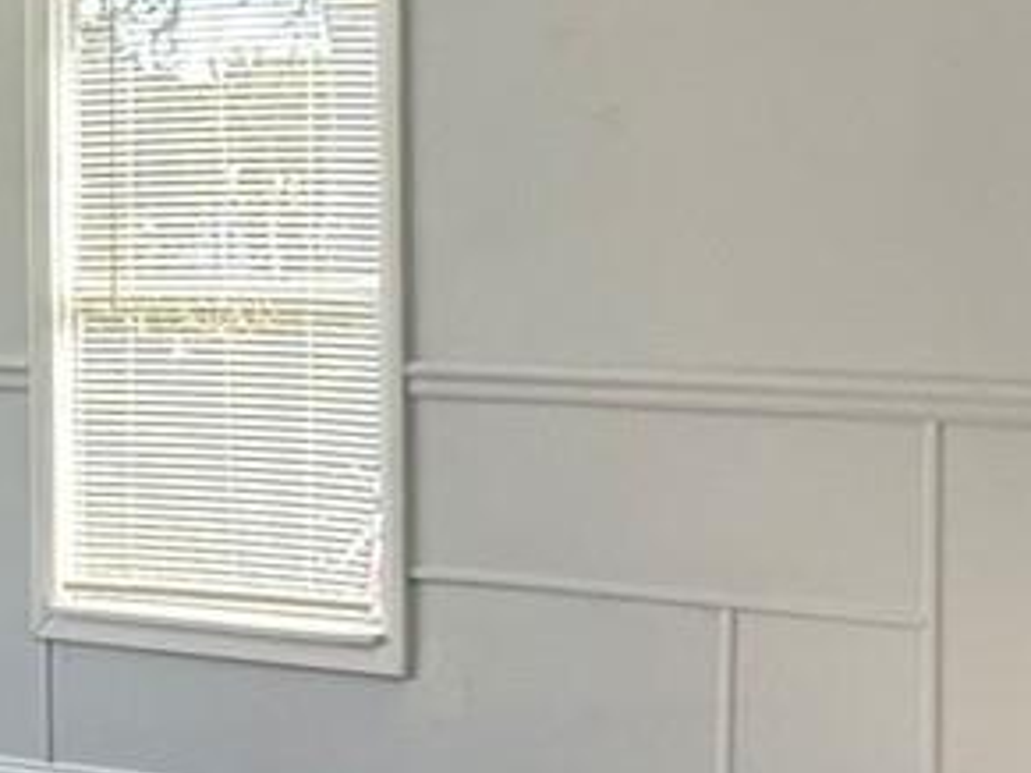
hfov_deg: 25.0
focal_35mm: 77
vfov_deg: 19.1
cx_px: 252
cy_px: 266
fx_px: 2292
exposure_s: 1/99
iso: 100
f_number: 2.2
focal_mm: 2.22
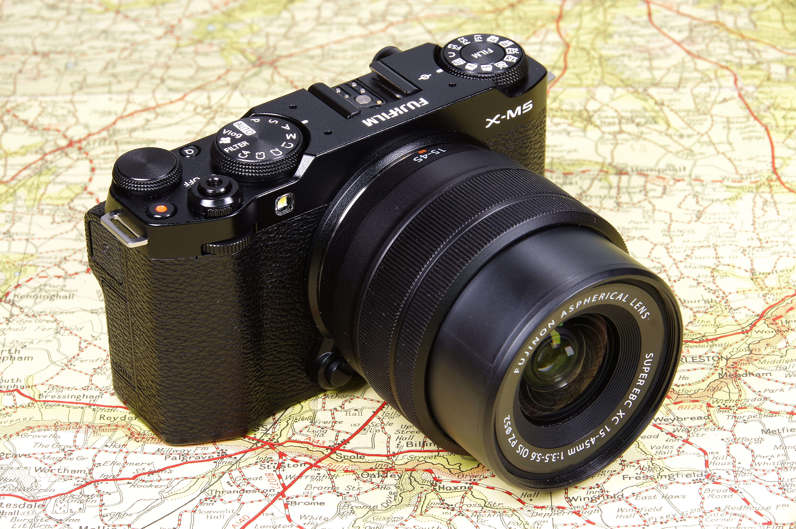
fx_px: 2585
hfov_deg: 17.5
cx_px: 398
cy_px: 264
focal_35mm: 117
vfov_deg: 11.7
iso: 100
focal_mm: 78
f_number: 14
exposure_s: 1/3.33
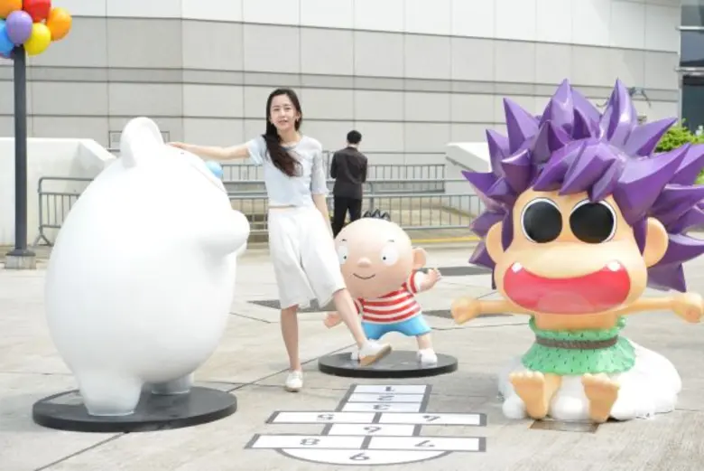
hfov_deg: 28.8
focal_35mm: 70
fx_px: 1370
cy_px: 236
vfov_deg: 19.5
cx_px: 352
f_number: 6.3
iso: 320
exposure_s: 1/500
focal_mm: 70
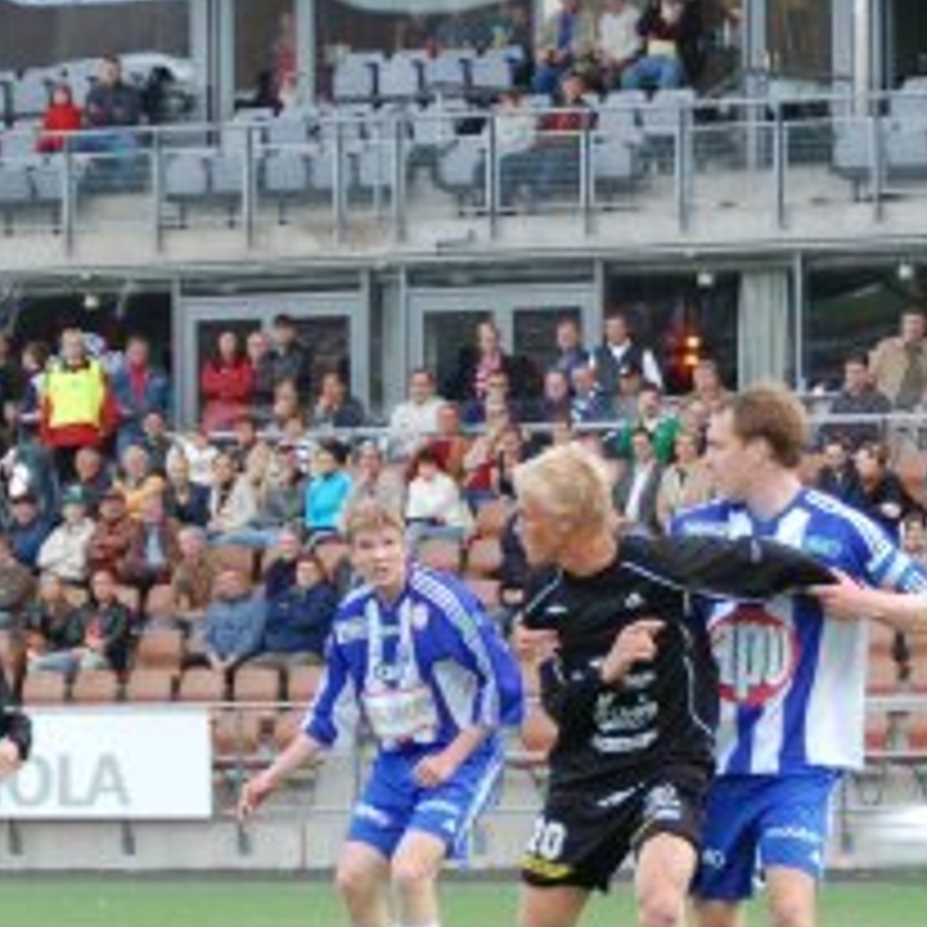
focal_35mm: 170
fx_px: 5152
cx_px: 612
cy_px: 544
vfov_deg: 10.3
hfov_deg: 10.3
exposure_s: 1/200
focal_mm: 55
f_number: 4
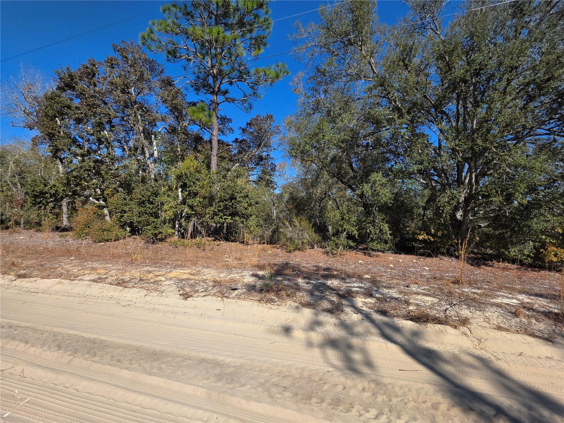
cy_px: 212
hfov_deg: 106.2
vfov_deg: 89.9
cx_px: 282
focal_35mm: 13
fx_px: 212
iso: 40
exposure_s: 1/2163
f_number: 1.9
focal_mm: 2.2
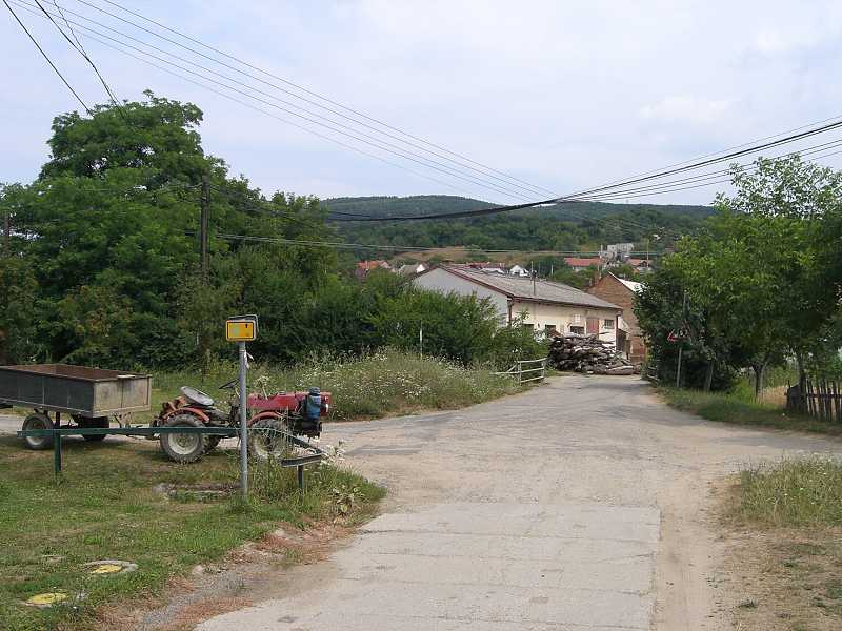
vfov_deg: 37.7
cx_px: 421
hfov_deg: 49.0
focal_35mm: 38
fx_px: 924
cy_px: 316
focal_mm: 6.3
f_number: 4.4
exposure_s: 1/640
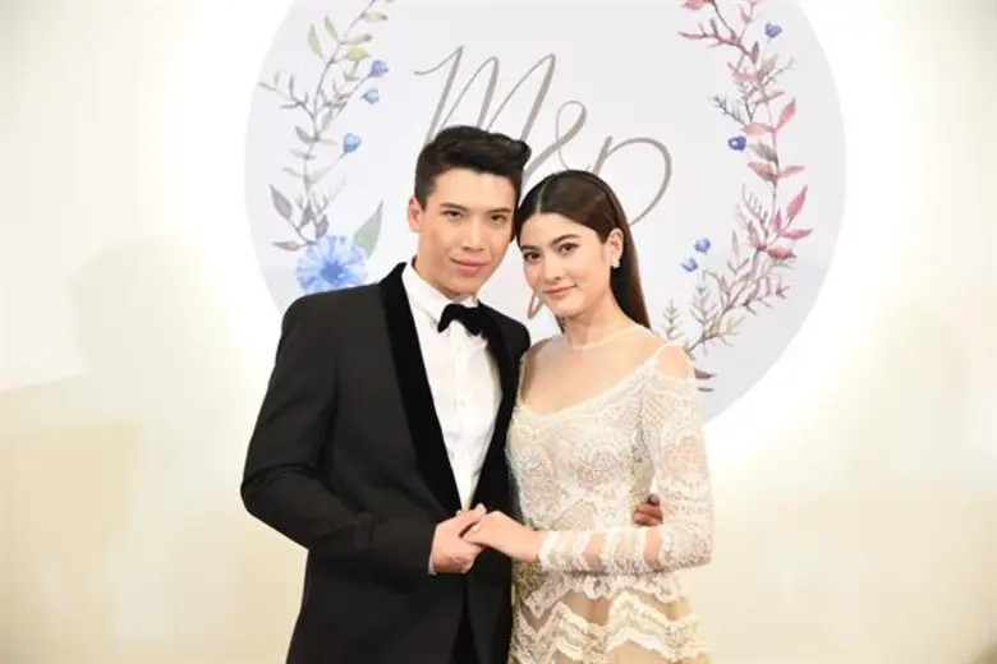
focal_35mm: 58
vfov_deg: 23.4
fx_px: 1606
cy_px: 332
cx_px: 498
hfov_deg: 34.5
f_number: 4
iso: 2000
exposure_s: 1/125
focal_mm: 58
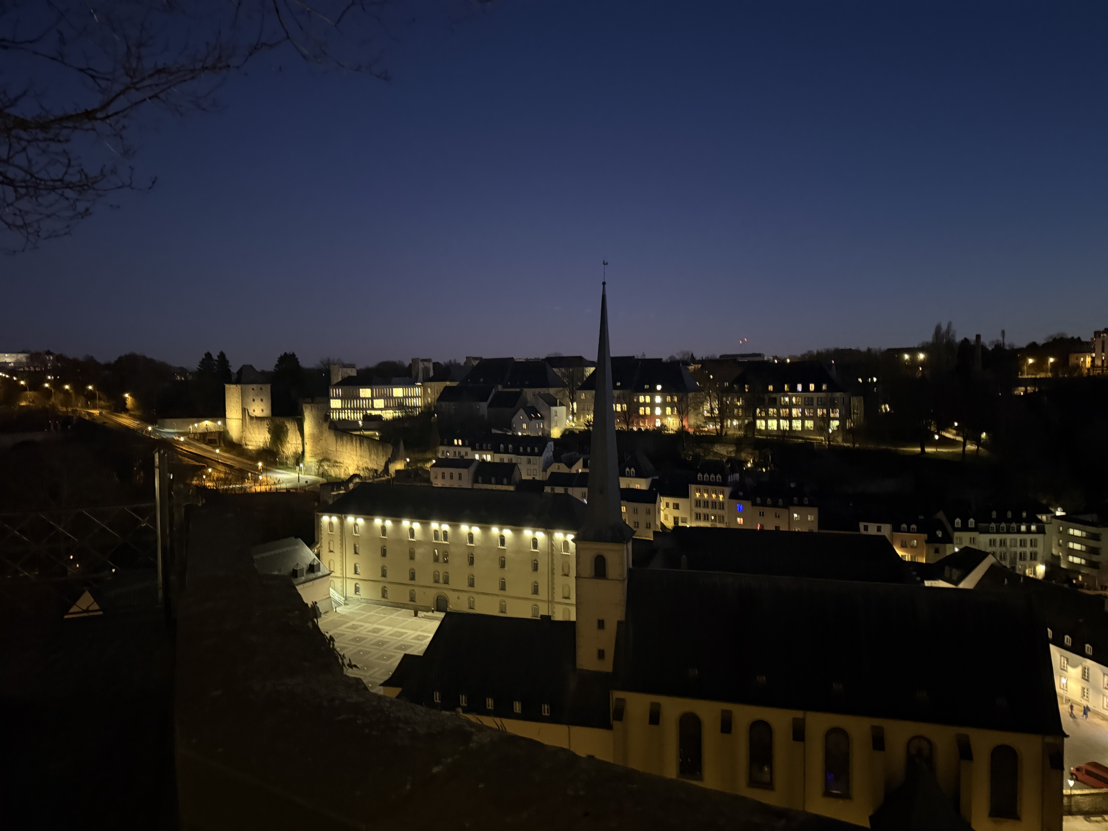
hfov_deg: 71.6
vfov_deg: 56.8
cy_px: 416
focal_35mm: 24
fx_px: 768
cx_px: 554
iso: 2000
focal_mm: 6.76
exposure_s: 1/17
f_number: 1.78
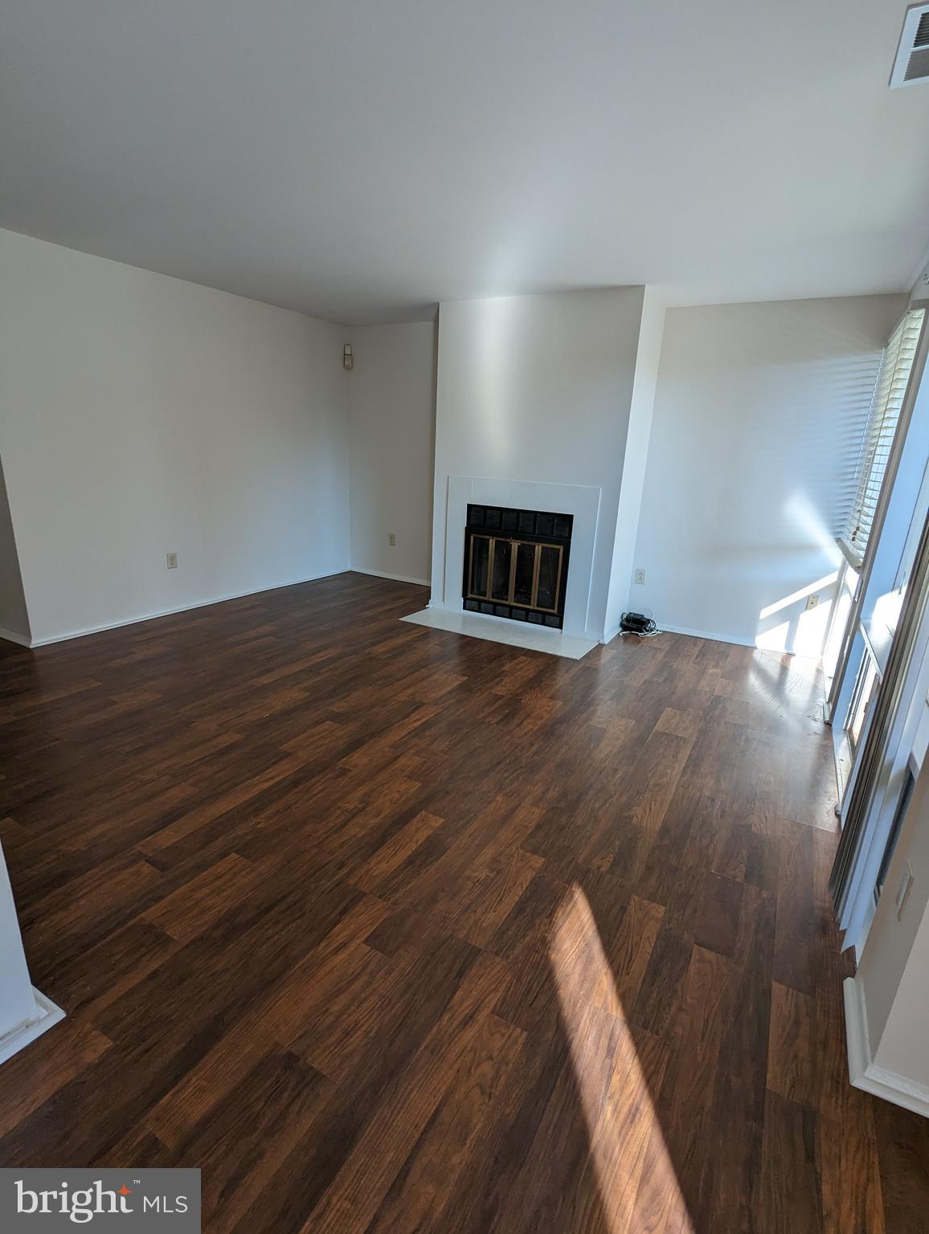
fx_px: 571
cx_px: 464
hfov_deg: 78.2
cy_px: 617
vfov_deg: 94.4
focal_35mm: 16
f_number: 2.2
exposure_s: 1/228
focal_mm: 2.35
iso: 50
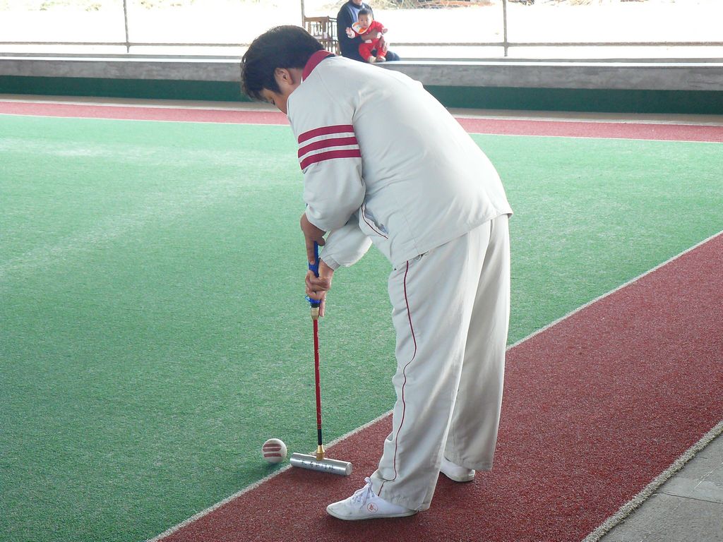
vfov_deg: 20.7
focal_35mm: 71
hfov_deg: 27.4
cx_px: 362
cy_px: 271
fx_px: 1483
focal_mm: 11.8
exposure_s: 1/80
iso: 200
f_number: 3.2
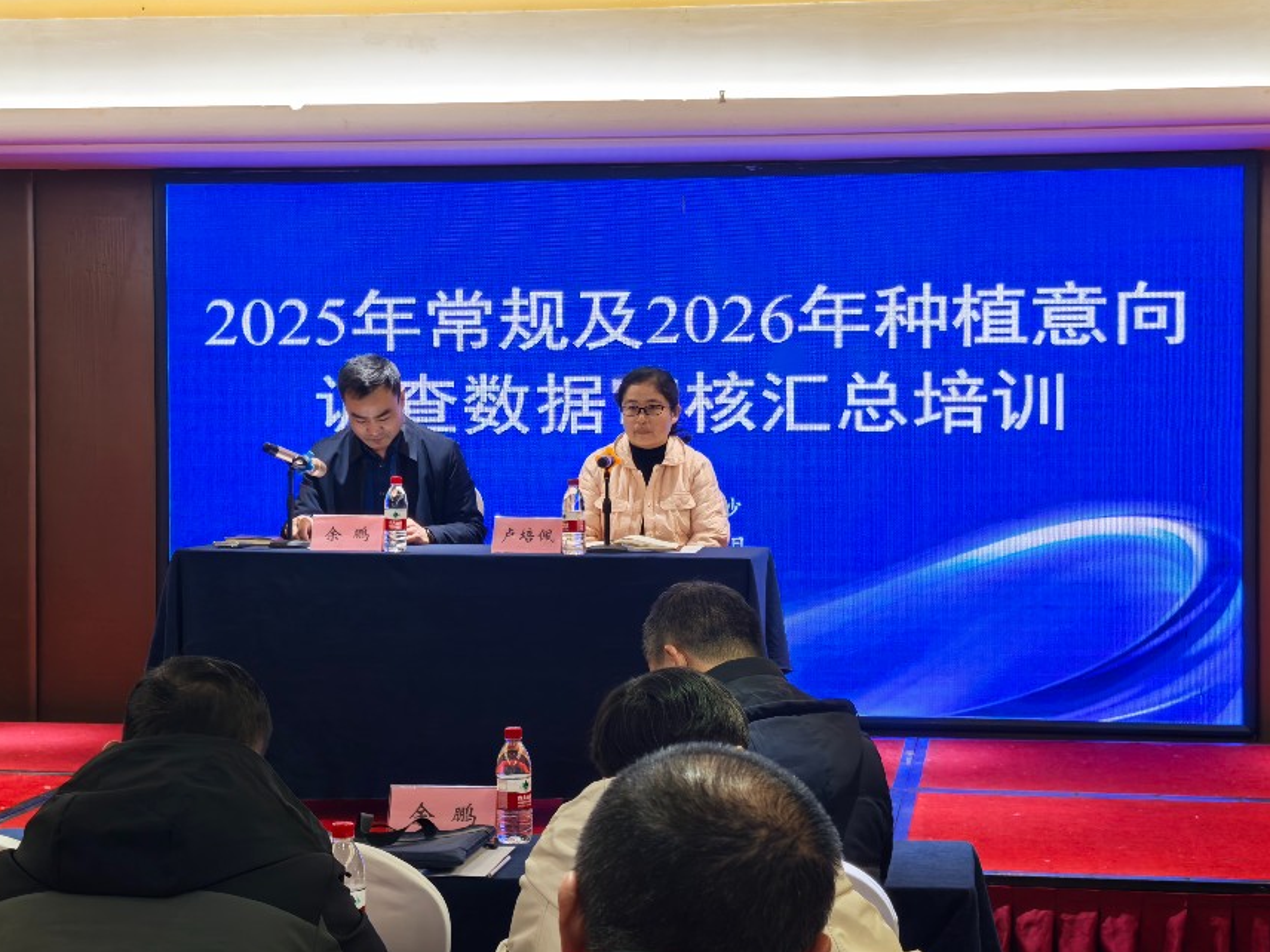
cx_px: 632
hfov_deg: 29.0
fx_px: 2458
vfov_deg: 21.9
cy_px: 491
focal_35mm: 67
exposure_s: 1/120
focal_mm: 6.98
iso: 64
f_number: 1.4
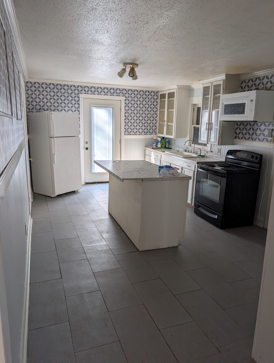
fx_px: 253
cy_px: 182
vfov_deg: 71.5
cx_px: 137
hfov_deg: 56.9
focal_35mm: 24
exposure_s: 1/101
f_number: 1.68
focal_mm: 6.9
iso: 33
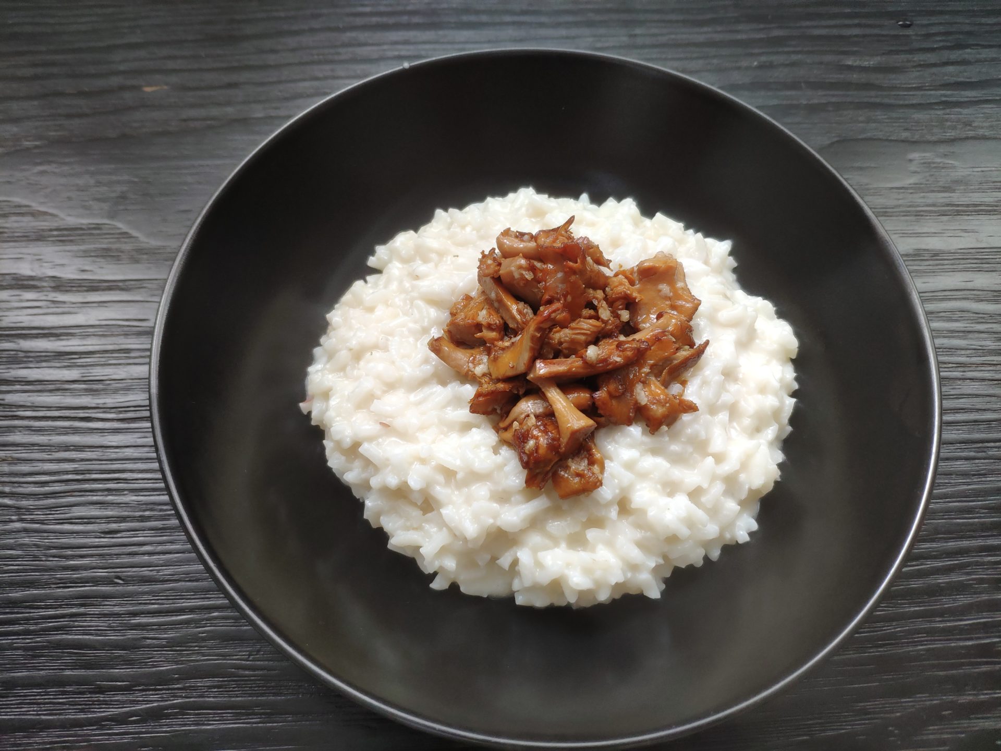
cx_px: 500
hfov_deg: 79.0
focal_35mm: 21
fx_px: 607
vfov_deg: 63.4
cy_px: 376
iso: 457
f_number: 1.8
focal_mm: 4.22
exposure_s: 1/50
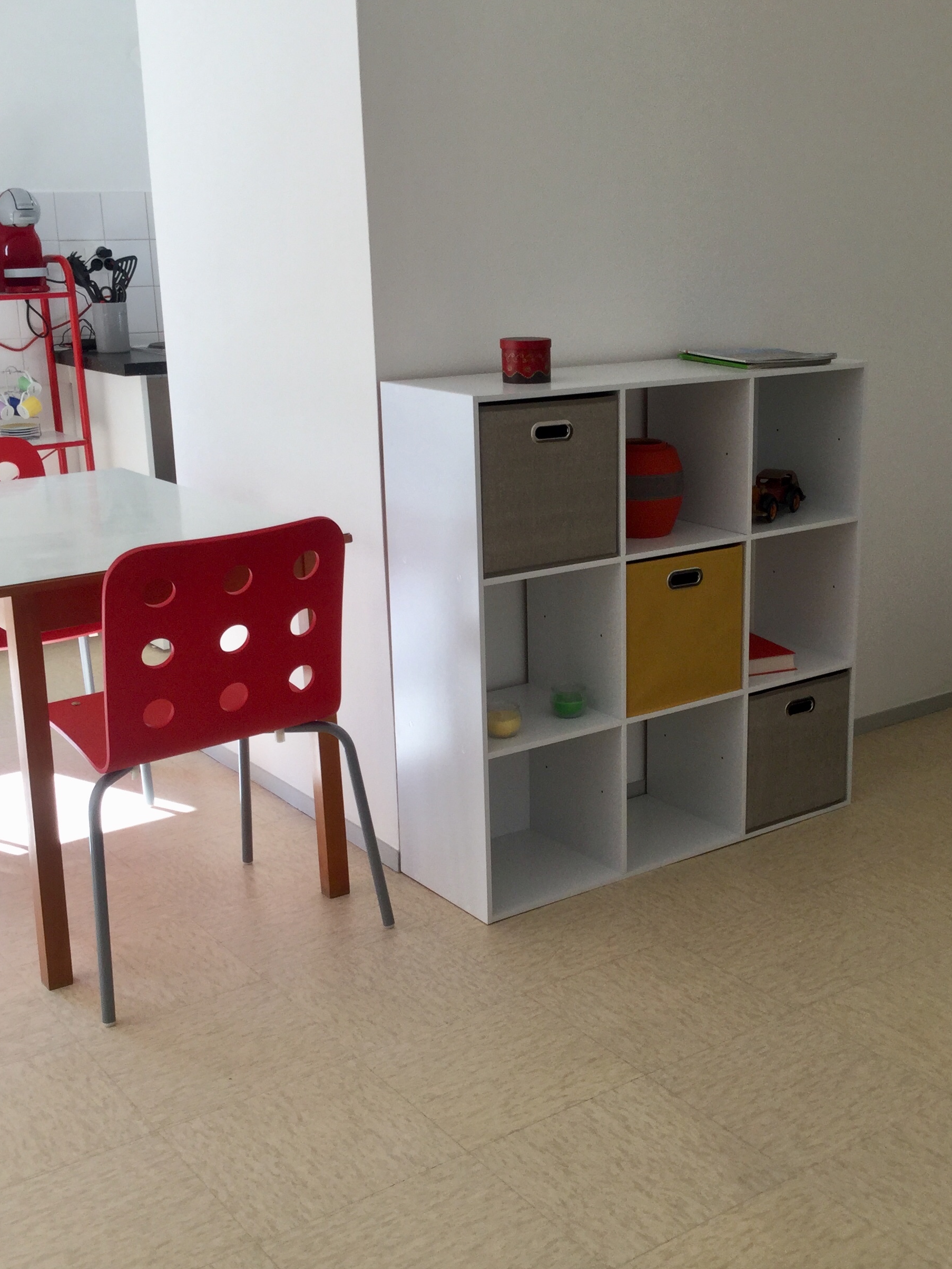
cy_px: 625
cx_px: 576
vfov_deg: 44.8
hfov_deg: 34.2
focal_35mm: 42
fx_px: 1540
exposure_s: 1/100
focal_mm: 3.3
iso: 25
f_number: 2.4
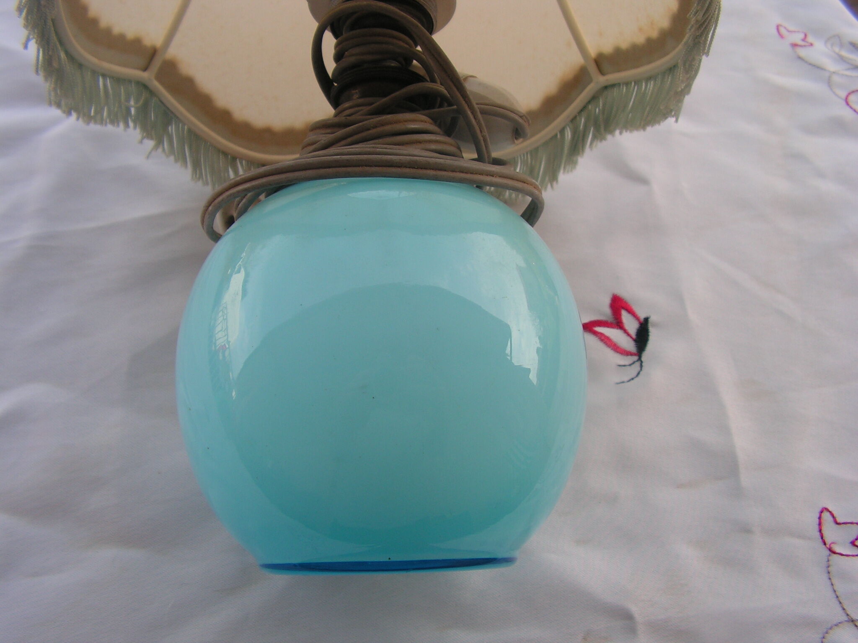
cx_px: 429
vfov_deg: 39.7
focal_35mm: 36
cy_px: 322
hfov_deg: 51.4
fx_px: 892
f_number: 3.2
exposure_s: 1/400
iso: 64
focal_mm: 6
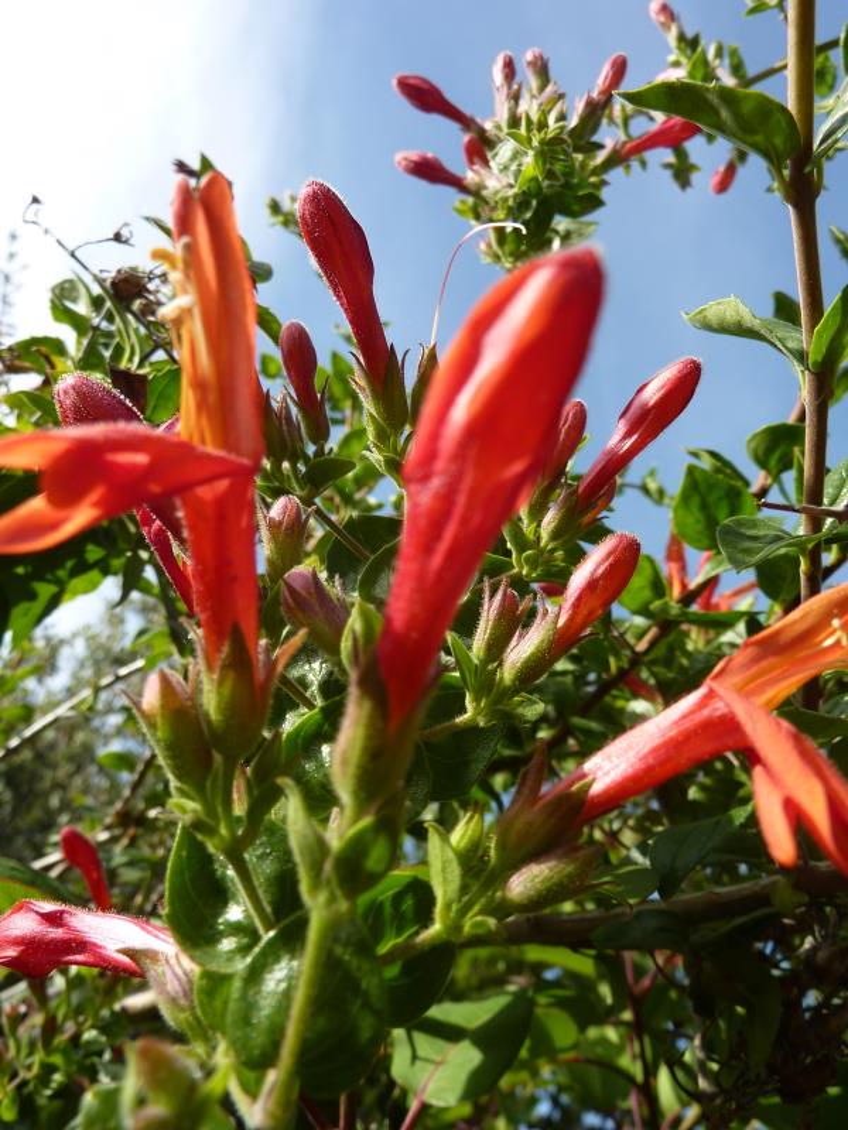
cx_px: 424
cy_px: 565
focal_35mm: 27
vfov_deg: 65.3
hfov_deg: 51.4
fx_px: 882
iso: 80
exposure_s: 1/320
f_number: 4
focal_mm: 4.4
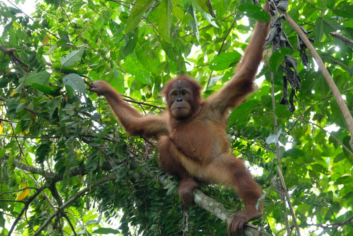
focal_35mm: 105
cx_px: 176
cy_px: 118
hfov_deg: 19.5
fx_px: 1030
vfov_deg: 13.0
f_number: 5.6
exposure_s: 1/180
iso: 2000
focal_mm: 70
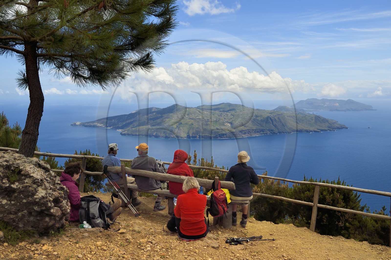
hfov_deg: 55.8
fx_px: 369
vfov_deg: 38.8
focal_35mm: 34
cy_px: 130
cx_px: 196
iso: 200
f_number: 16
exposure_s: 1/250
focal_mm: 34
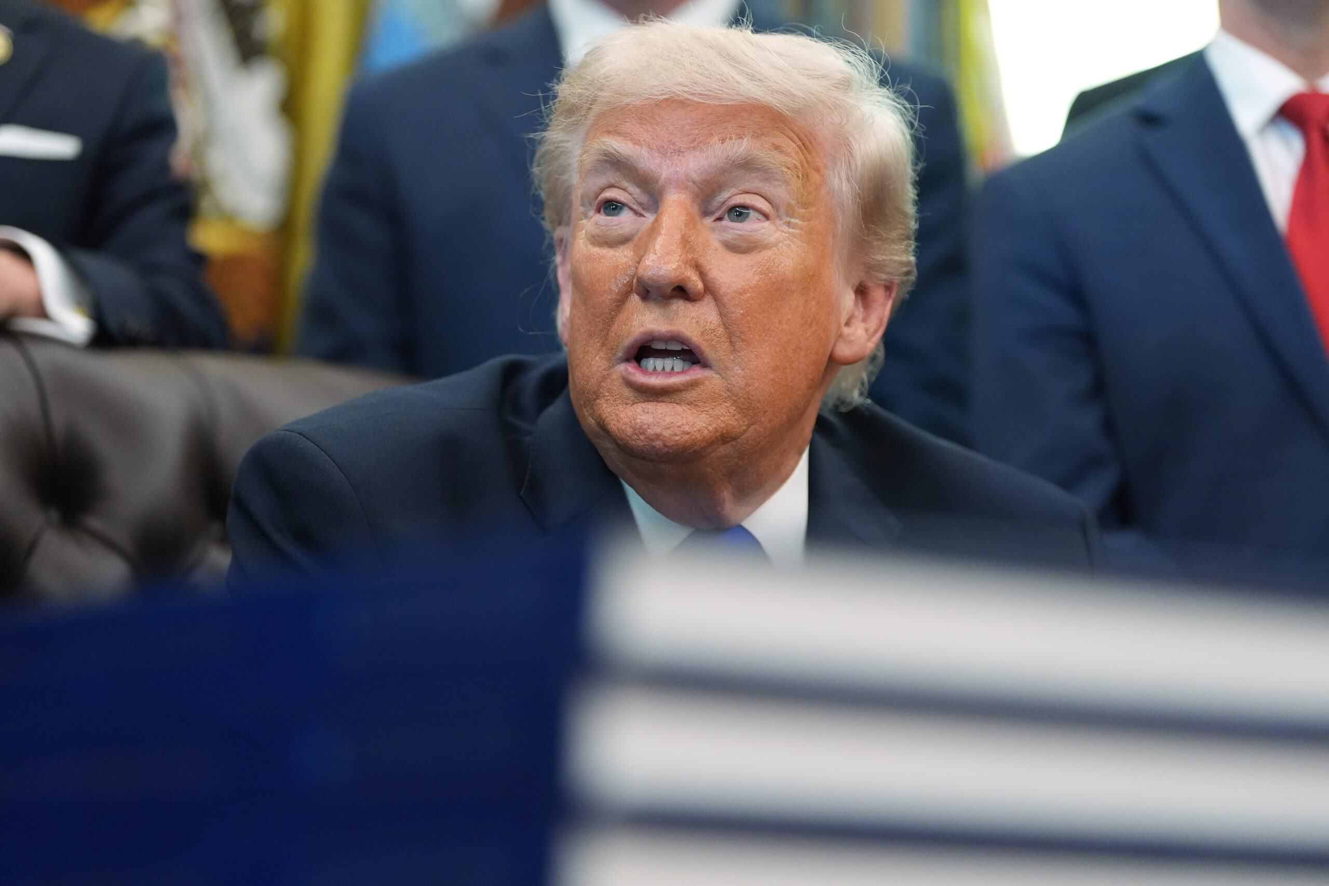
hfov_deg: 17.8
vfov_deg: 11.9
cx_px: 664
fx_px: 4245
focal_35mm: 115
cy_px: 443
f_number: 2.8
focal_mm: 115
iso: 4000
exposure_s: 1/320
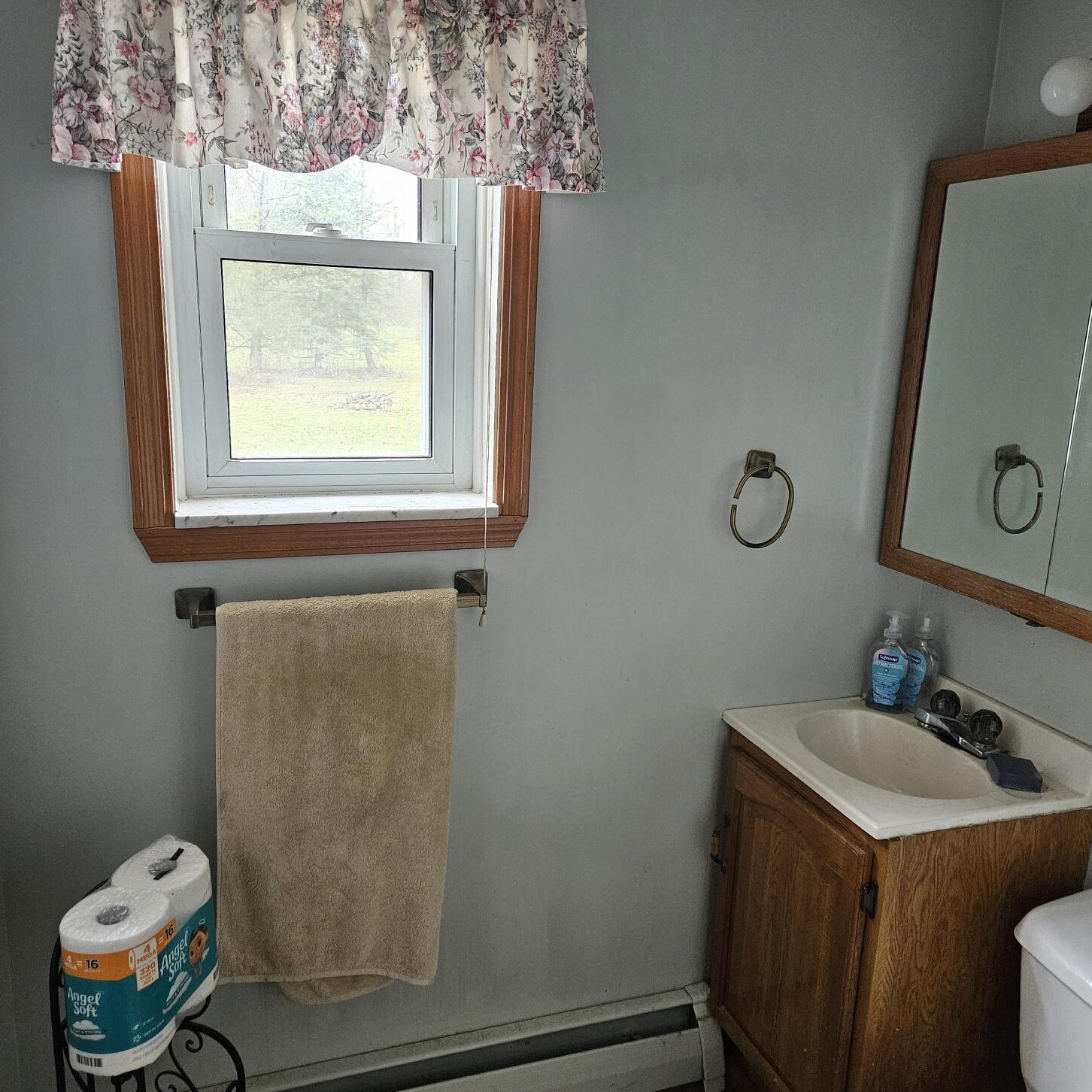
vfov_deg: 57.3
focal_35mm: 28
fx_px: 999
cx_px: 559
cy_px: 582
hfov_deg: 57.3
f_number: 1.8
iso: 640
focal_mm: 5.4
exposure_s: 1/120
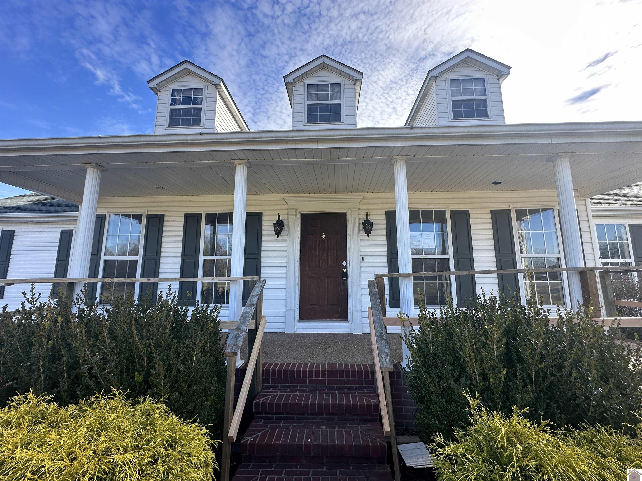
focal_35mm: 14
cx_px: 321
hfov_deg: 102.1
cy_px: 240
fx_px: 260
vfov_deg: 85.7
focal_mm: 2.22
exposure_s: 1/513
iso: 40
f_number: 2.2
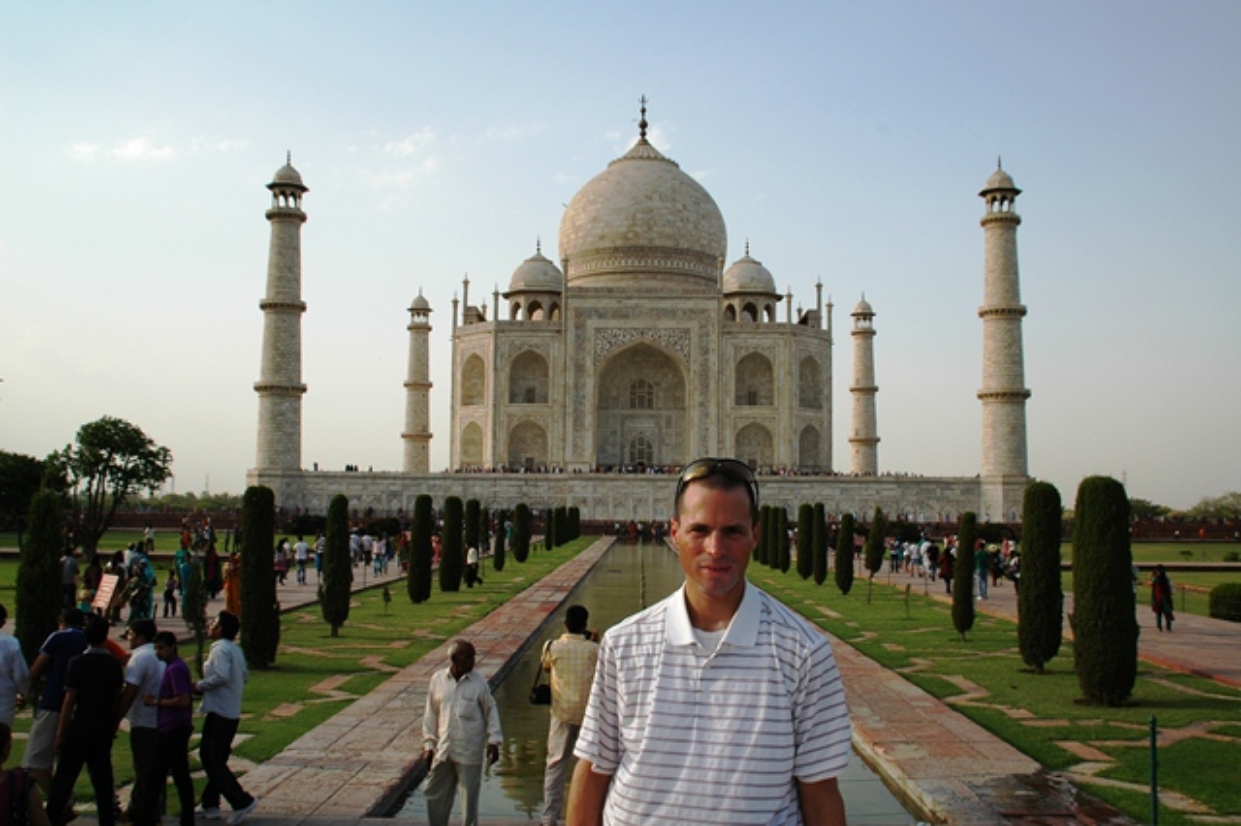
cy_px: 413
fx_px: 1137
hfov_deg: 57.2
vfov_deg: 39.9
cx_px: 620
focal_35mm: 33
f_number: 10
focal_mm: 22
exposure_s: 1/200
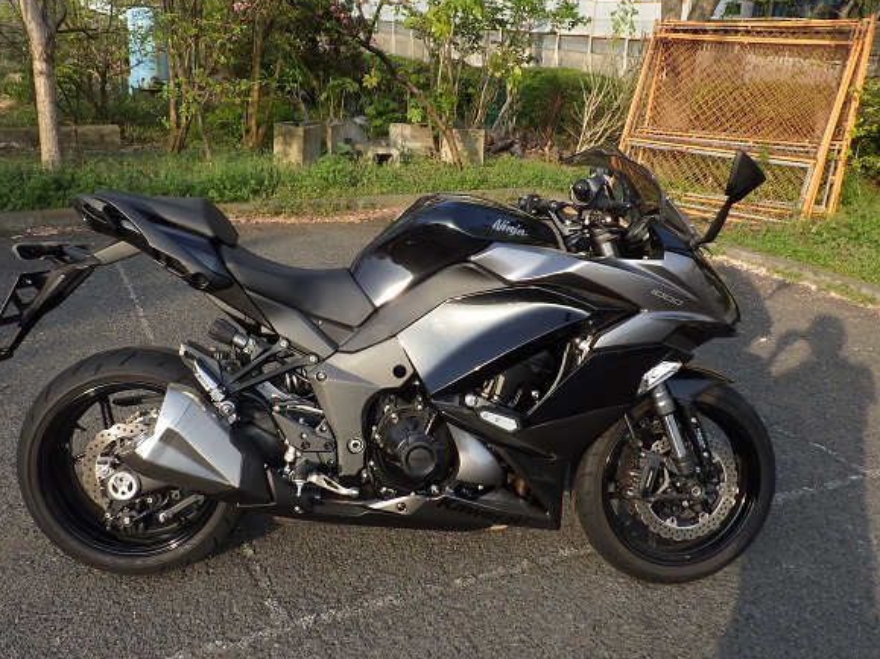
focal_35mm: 29
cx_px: 429
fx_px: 737
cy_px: 322
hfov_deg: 61.7
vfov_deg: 48.2
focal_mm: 5
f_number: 4.2
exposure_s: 1/320
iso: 125
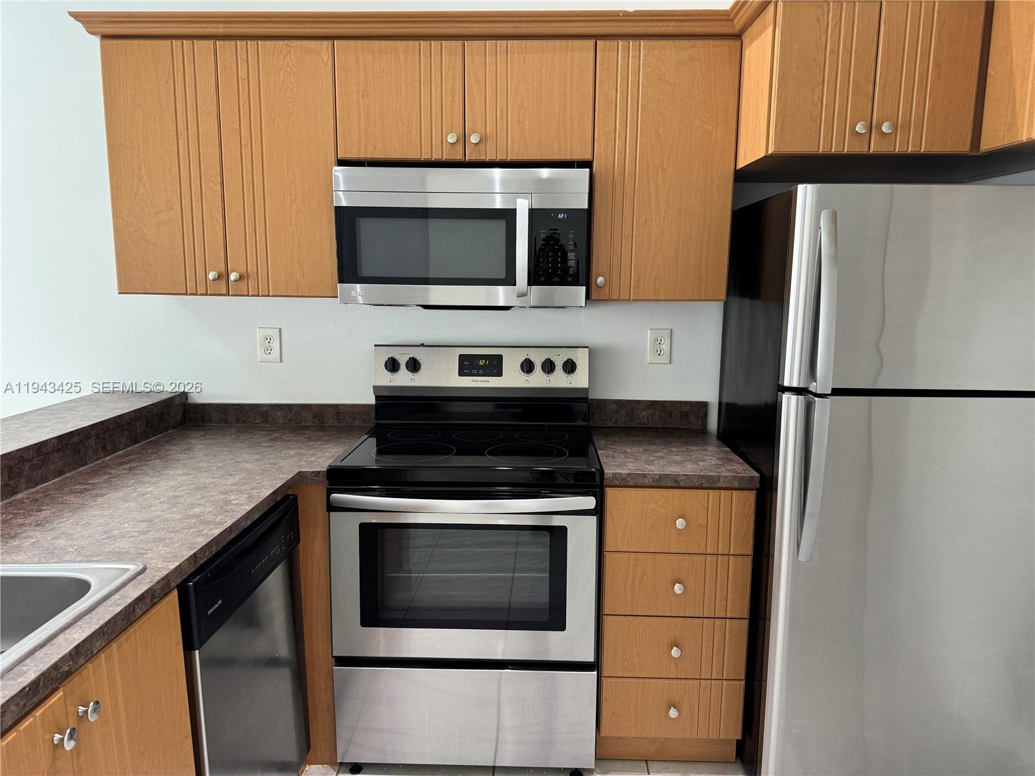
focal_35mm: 24
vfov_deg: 56.8
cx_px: 518
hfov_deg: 71.6
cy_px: 388
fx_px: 718
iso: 160
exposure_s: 1/60
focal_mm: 6.76
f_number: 1.78
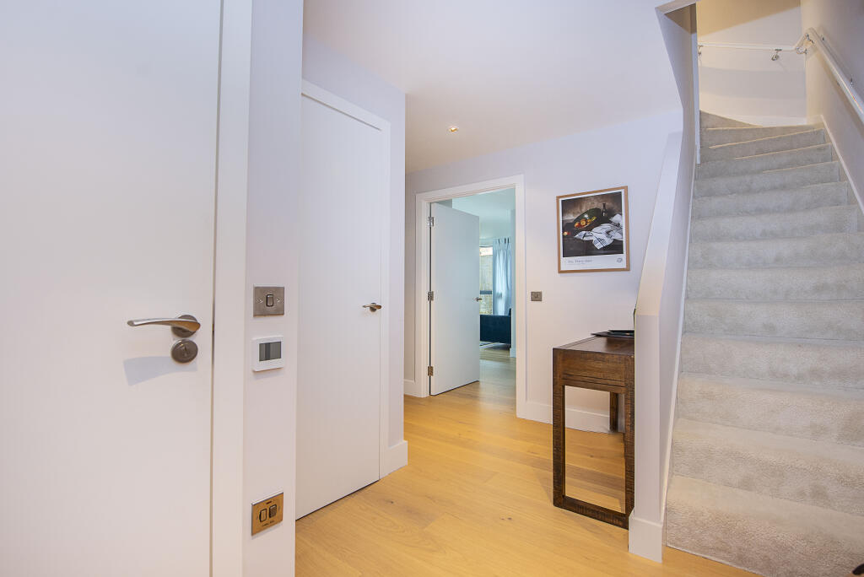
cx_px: 432
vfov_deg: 81.3
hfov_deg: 104.2
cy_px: 288
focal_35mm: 14
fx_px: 336
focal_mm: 14
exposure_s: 1/40
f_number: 5.6
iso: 320
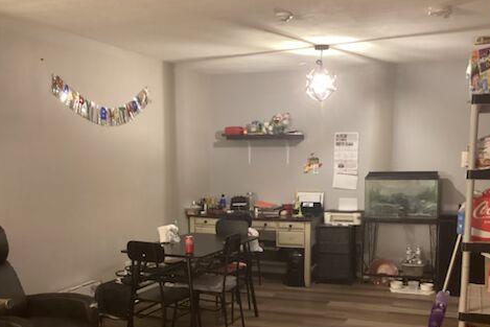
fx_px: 599
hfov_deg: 44.5
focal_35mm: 44
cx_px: 248
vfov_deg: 30.1
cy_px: 242
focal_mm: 3.3
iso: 400
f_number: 2.4
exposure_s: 1/30
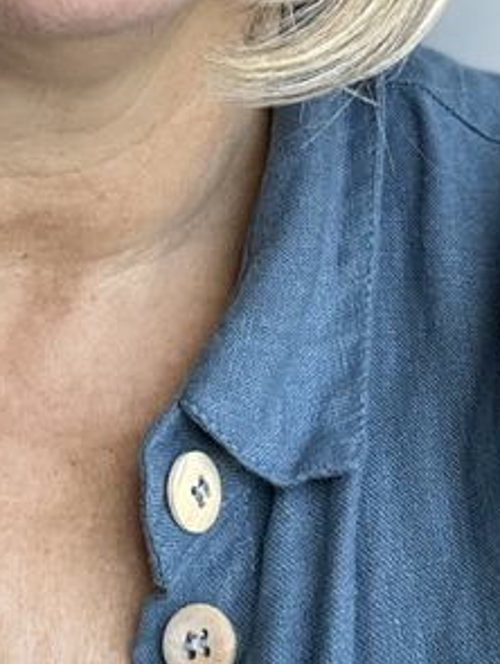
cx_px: 99
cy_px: -308
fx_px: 1999
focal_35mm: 104
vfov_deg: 17.2
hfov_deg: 14.2
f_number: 1.9
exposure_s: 1/121
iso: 64
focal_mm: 2.69
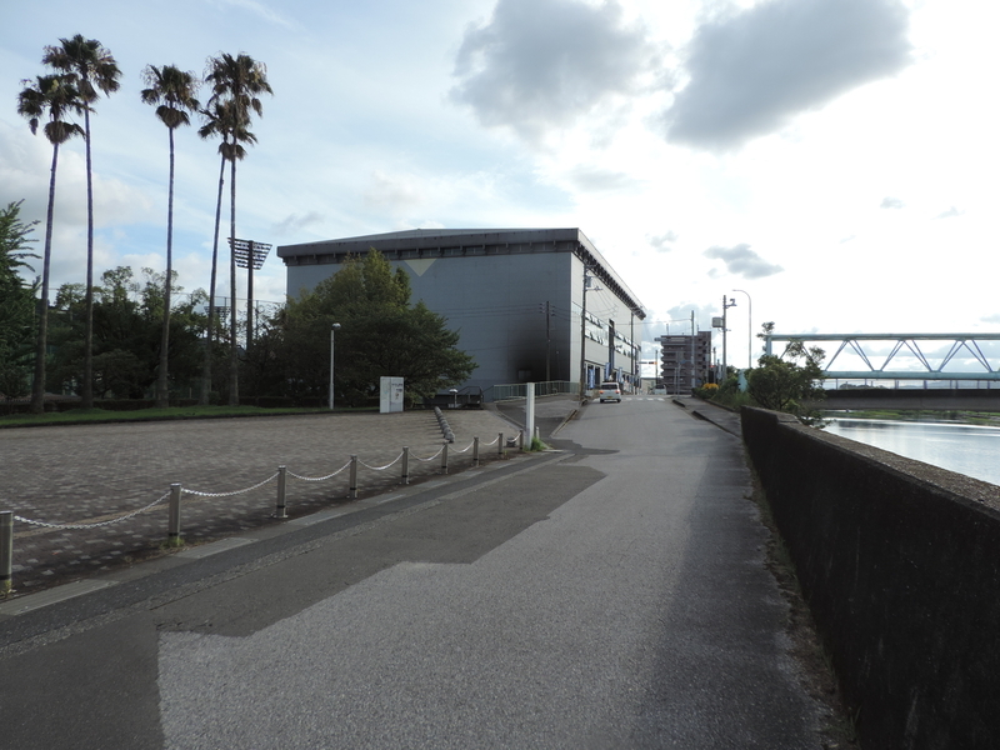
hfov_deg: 71.6
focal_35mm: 24
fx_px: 693
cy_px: 375
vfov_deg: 56.8
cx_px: 500
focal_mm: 4.3
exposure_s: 1/1000
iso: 80
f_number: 3
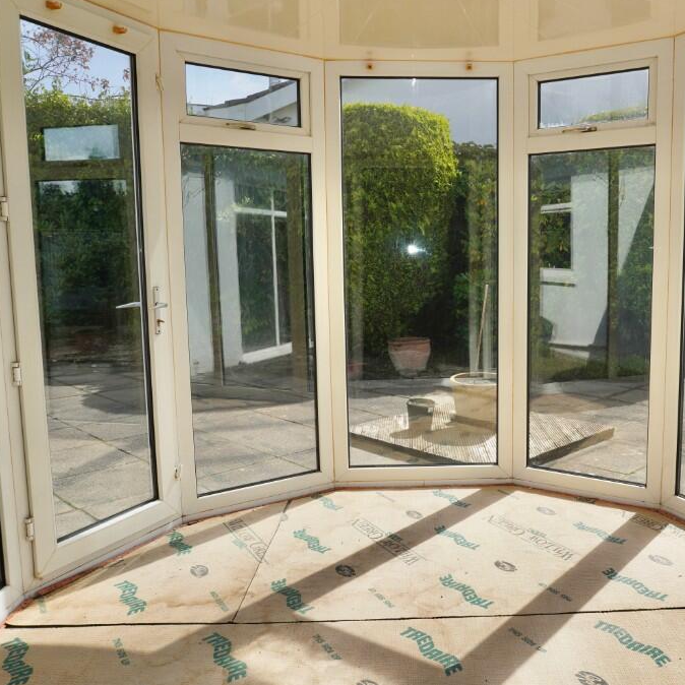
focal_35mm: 31
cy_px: 340
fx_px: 694
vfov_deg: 52.5
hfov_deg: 51.7
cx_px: 449
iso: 100
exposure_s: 1/125
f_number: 10
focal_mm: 16
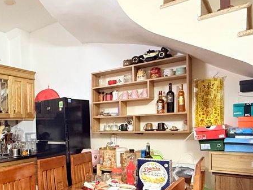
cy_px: 132
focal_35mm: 32
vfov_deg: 43.3
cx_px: 39
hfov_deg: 51.9
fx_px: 234
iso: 640
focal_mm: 2.22
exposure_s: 1/50
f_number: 2.2
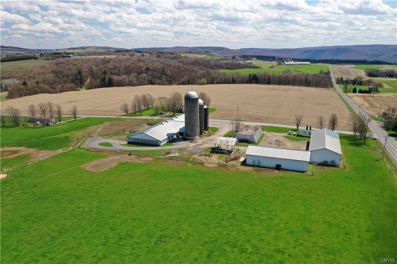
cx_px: 198
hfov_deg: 65.5
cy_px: 132
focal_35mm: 28
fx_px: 309
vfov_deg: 46.4
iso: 100
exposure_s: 1/100
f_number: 5.6
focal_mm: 10.26
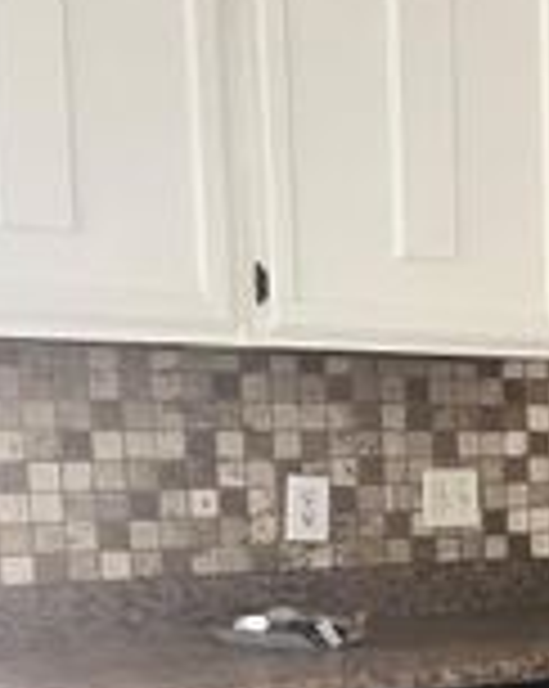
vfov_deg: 22.3
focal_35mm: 83
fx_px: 1689
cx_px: 927
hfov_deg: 16.1
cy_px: 668
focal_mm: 5.7
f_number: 1.5
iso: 1000
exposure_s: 1/19
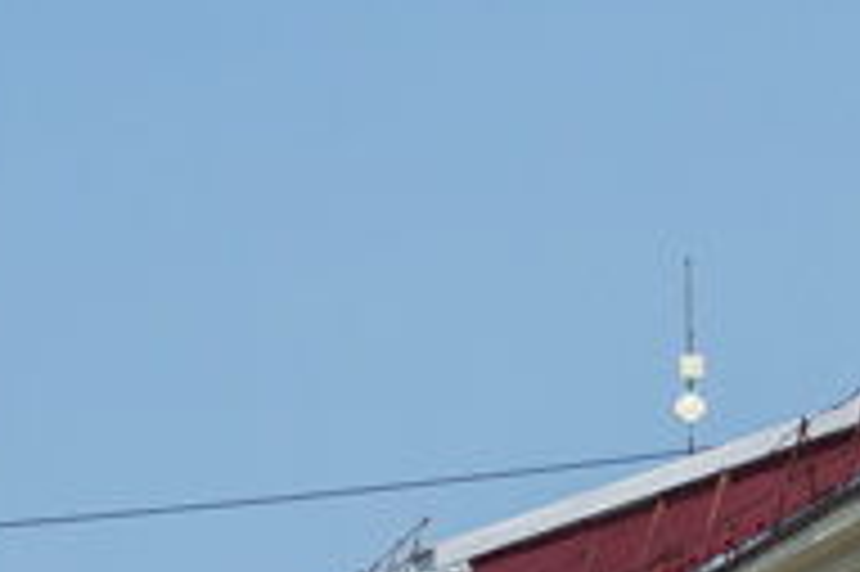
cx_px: -365
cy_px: 1358
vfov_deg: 3.3
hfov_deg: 5.0
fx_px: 9832
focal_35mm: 412
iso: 250
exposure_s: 1/500
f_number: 11
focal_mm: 35
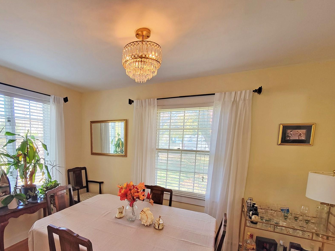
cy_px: 160
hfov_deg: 89.2
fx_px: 165
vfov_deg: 73.2
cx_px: 126
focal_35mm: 17
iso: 125
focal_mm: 2.2
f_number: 2.2
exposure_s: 1/60
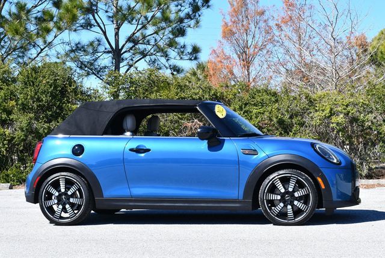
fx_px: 771
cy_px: 129
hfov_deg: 28.0
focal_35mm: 72
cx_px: 192
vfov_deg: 19.0
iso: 180
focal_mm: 36
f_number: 8
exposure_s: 1/250
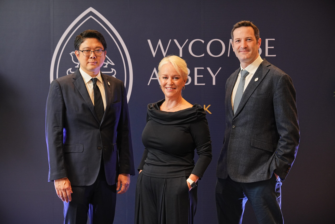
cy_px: 112
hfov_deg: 28.8
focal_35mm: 70
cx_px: 168
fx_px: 651
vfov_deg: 19.5
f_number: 3.5
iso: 1600
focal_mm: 70
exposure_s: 1/200
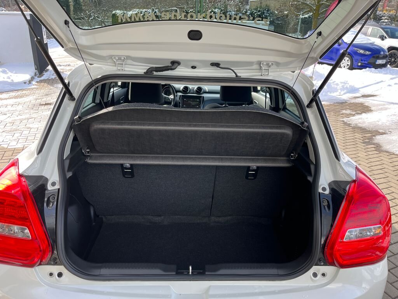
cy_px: 150
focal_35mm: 26
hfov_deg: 67.3
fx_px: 299
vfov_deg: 53.1
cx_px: 199
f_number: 1.6
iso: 50
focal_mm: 5.1
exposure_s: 1/430
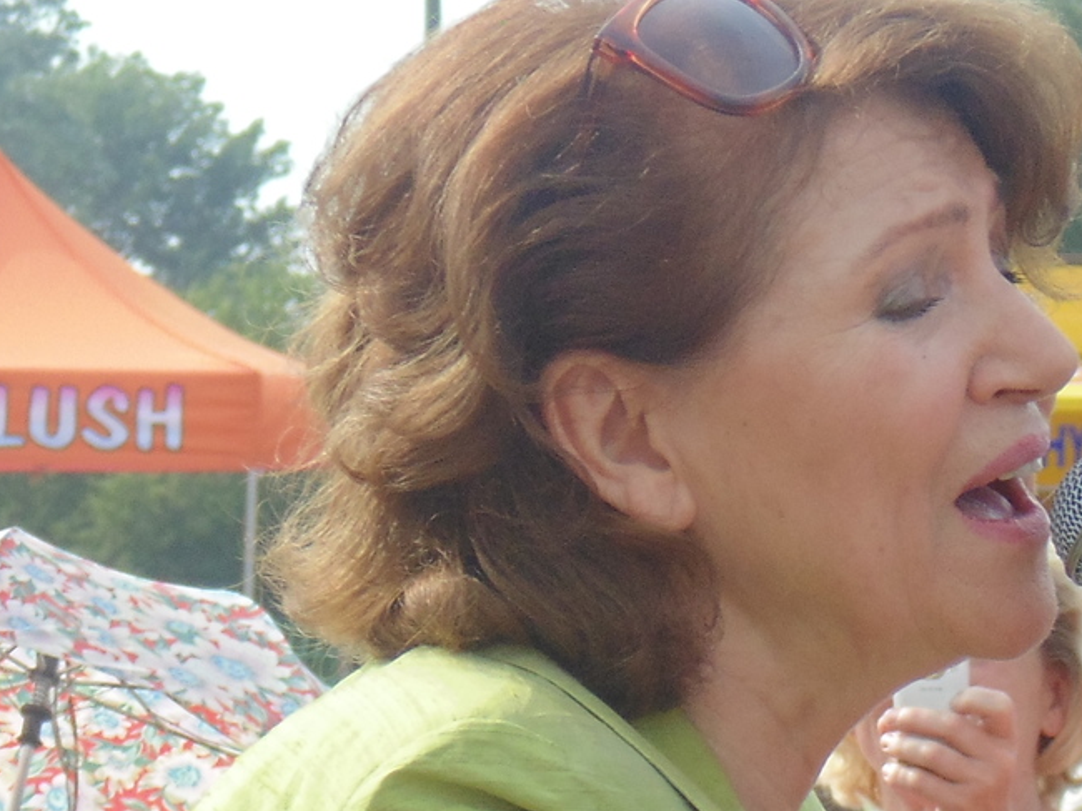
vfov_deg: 3.2
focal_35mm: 458
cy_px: 959
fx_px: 14311
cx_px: 1124
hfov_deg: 4.3
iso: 80
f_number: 5.2
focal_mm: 27.8
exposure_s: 1/160
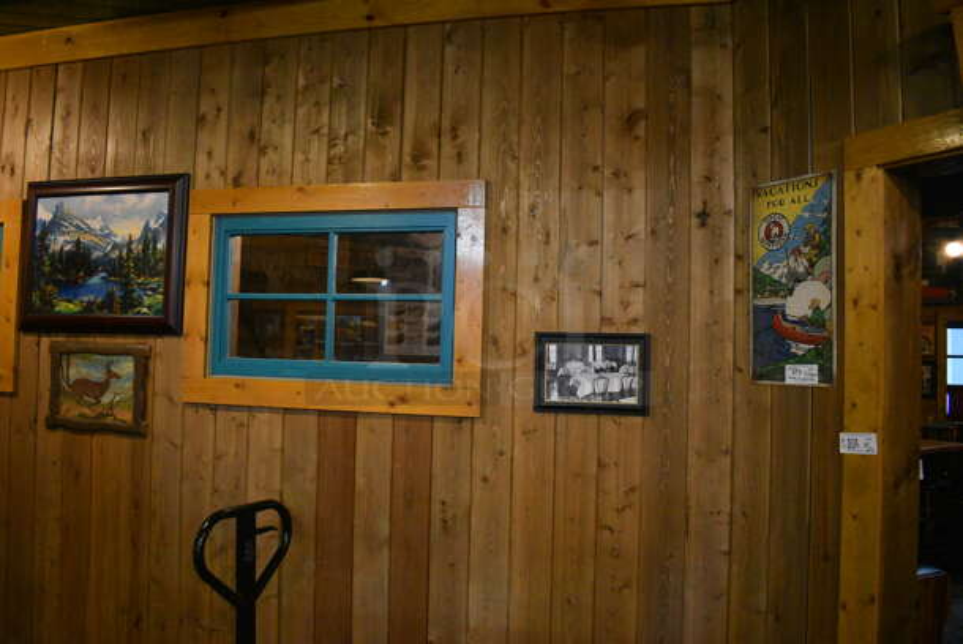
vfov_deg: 48.0
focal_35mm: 27
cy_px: 322
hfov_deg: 67.3
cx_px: 482
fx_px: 723
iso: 4500
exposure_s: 1/125
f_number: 3.5
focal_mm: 18
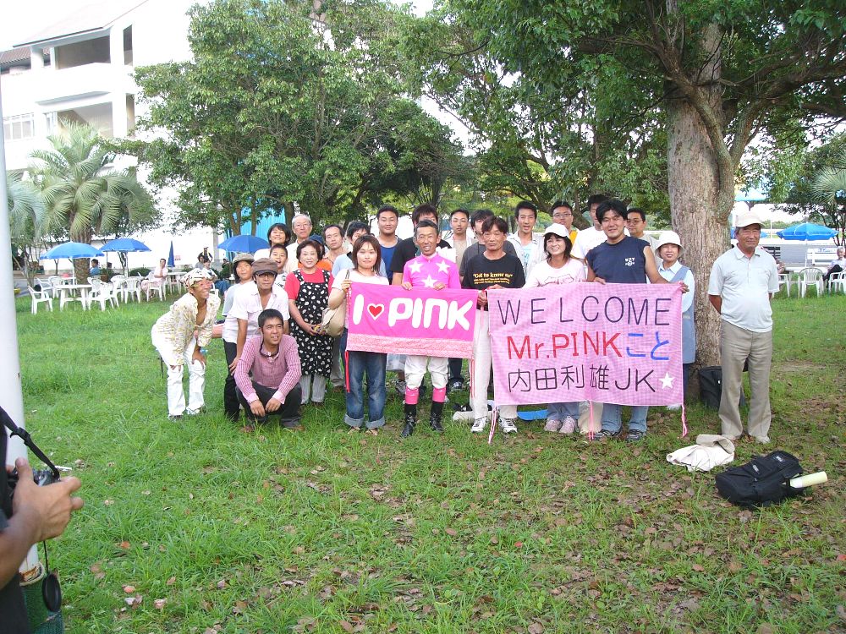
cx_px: 423
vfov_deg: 39.7
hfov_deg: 51.4
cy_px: 317
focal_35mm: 36
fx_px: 880
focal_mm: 6
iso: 50
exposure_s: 1/60
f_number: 2.8
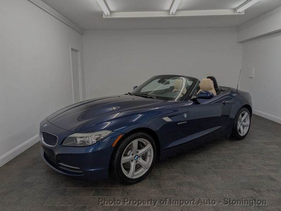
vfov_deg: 56.8
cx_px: 140
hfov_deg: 71.6
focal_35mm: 24
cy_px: 106
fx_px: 195
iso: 26
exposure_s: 1/120
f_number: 1.68
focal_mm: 6.9
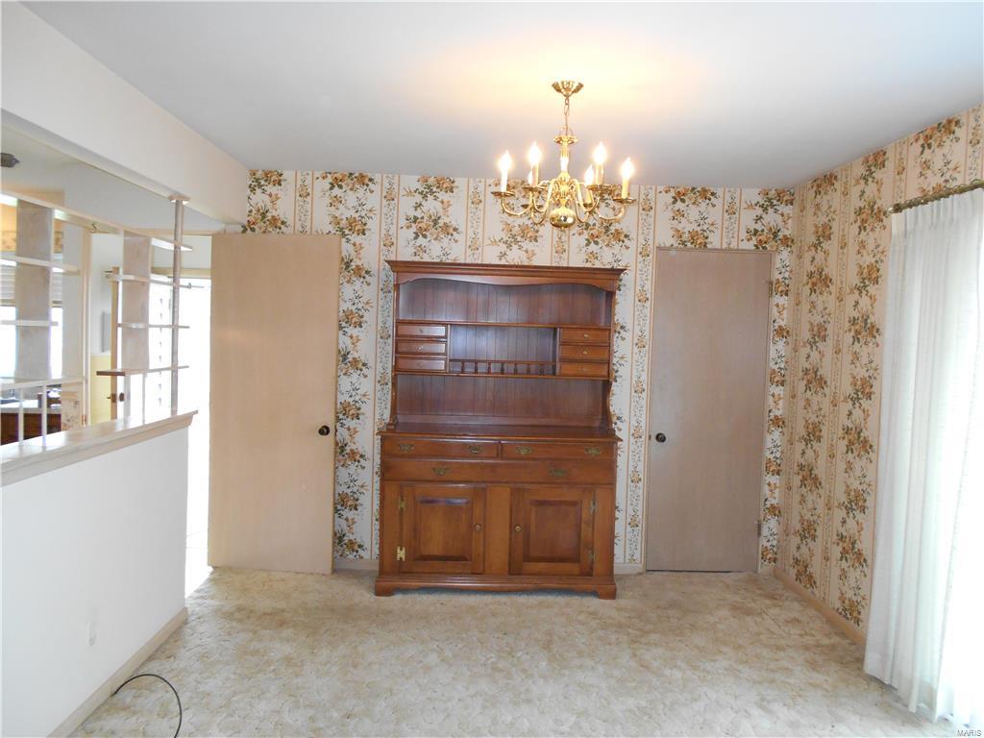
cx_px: 492
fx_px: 739
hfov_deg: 67.3
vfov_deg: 53.1
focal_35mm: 26
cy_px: 369
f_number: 3.2
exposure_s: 1/25
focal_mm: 4.6
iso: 280
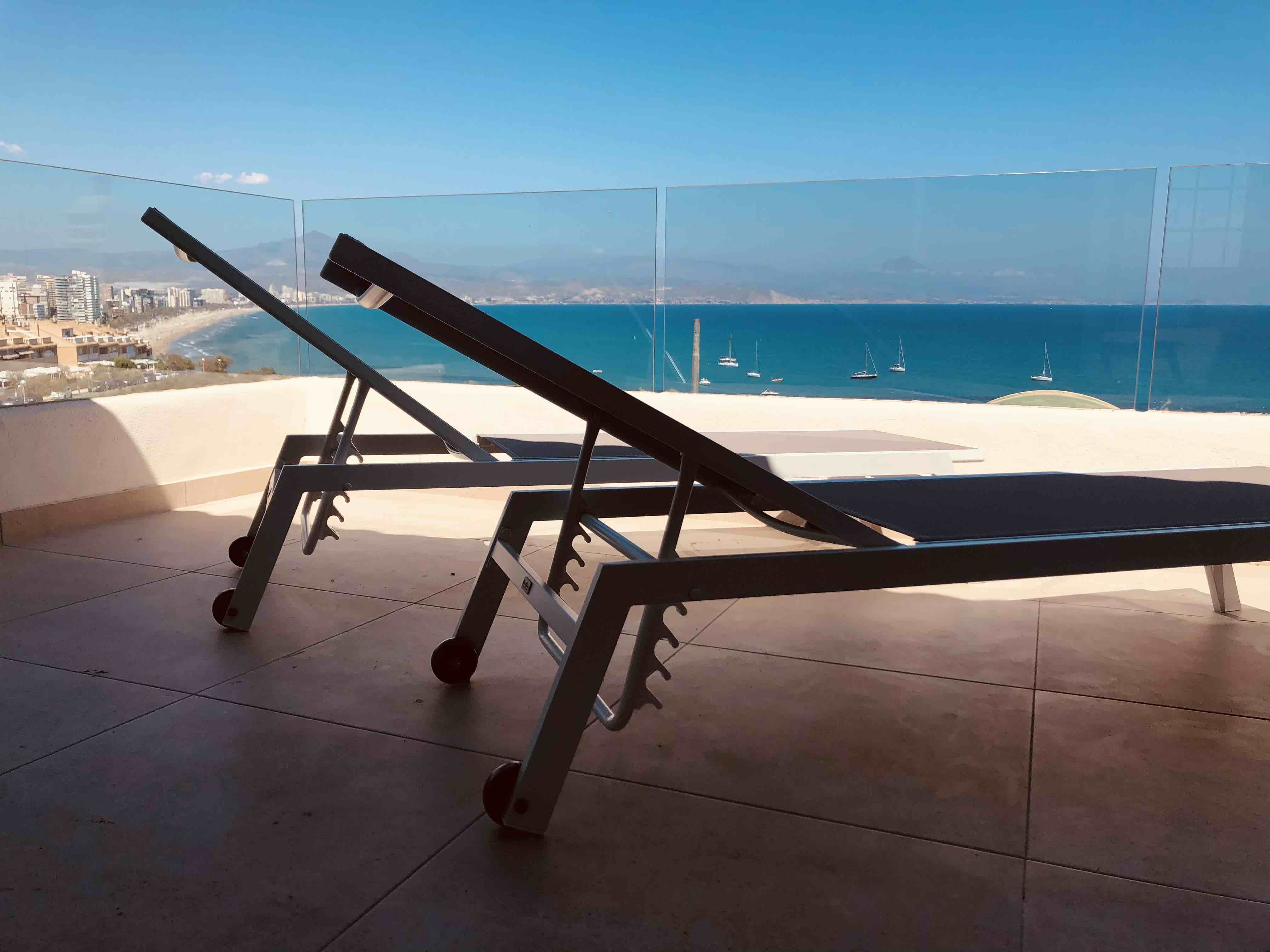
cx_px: 635
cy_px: 476
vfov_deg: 49.7
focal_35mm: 28
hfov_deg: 63.4
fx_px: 1027
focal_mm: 4
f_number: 1.8
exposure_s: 1/2667
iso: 20
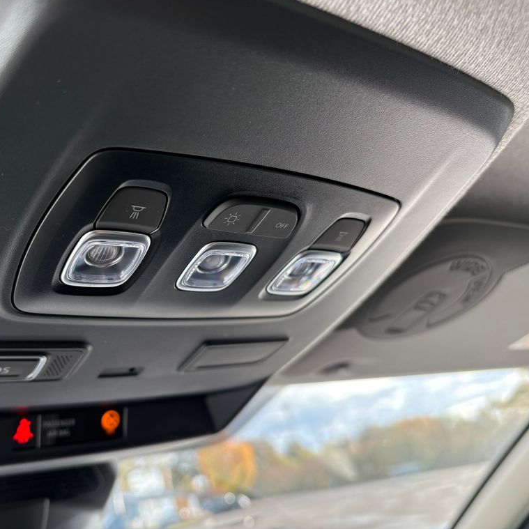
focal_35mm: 31
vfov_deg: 52.5
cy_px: 263
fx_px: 536
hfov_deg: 51.7
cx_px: 184
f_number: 1.6
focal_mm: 5.96
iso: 64
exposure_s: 1/243
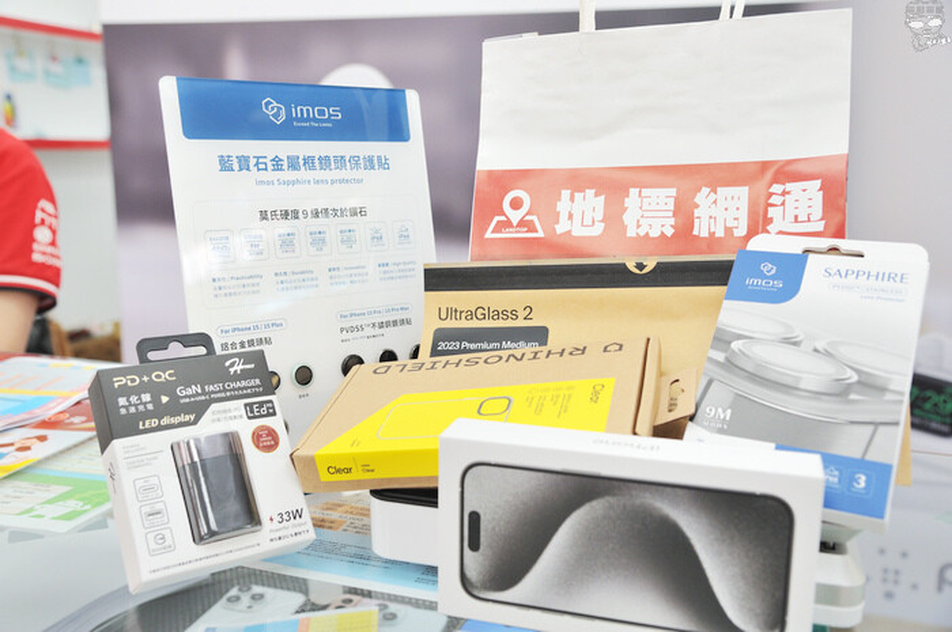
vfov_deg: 35.0
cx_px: 476
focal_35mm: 38
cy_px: 316
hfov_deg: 50.7
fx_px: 1004
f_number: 5.6
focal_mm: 38
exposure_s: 1/250
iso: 800
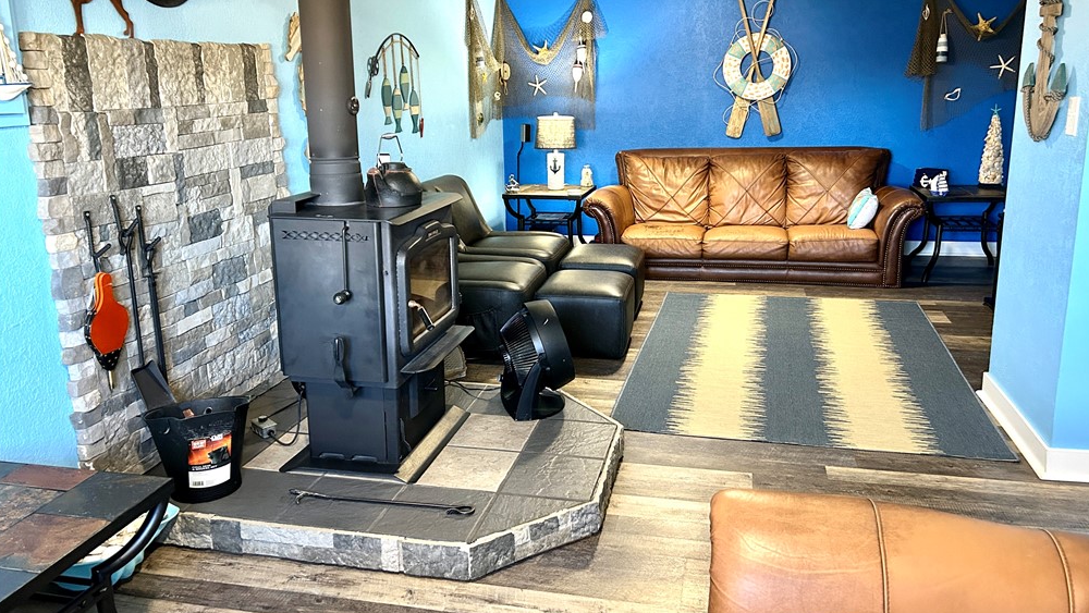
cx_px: 546
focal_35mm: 29
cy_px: 260
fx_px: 838
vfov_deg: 40.1
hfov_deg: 66.1
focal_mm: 5.7
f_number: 1.5
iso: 400
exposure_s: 1/40
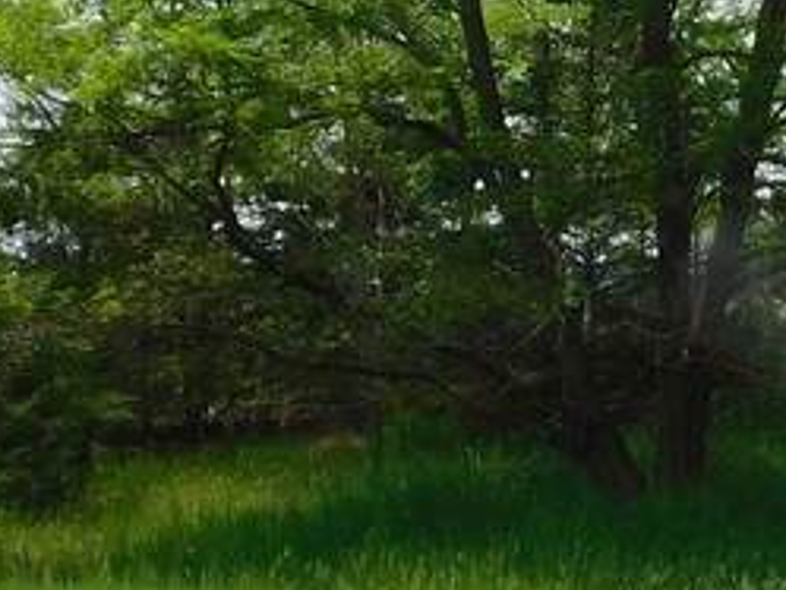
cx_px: 537
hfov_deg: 16.6
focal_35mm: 118
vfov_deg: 12.5
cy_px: 47
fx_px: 2681
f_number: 3
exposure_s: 1/1250
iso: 125
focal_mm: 4
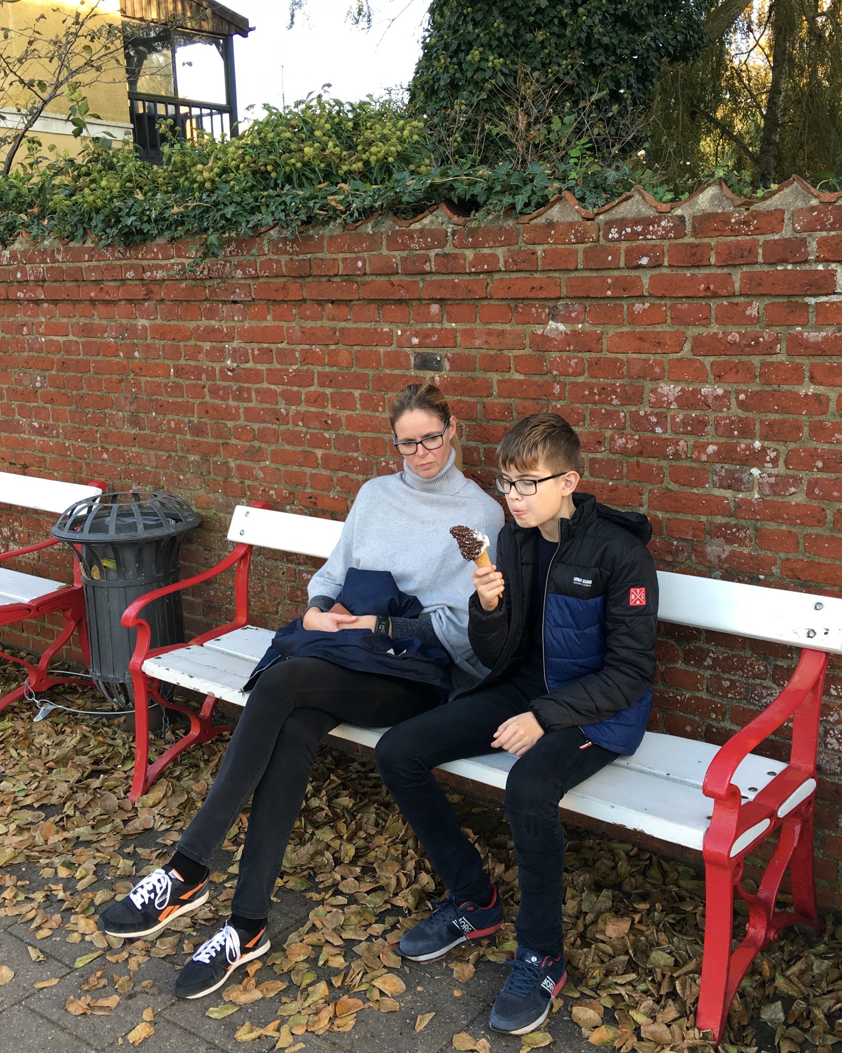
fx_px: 1184
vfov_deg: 47.9
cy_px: 529
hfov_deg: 39.1
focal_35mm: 38
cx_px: 448
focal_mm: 4.15
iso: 32
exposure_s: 1/100
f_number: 2.2
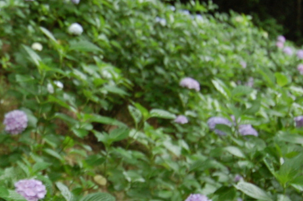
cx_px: 7
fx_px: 672
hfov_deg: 24.4
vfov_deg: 17.0
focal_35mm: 80
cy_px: 135
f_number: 4
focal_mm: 24
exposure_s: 1/160
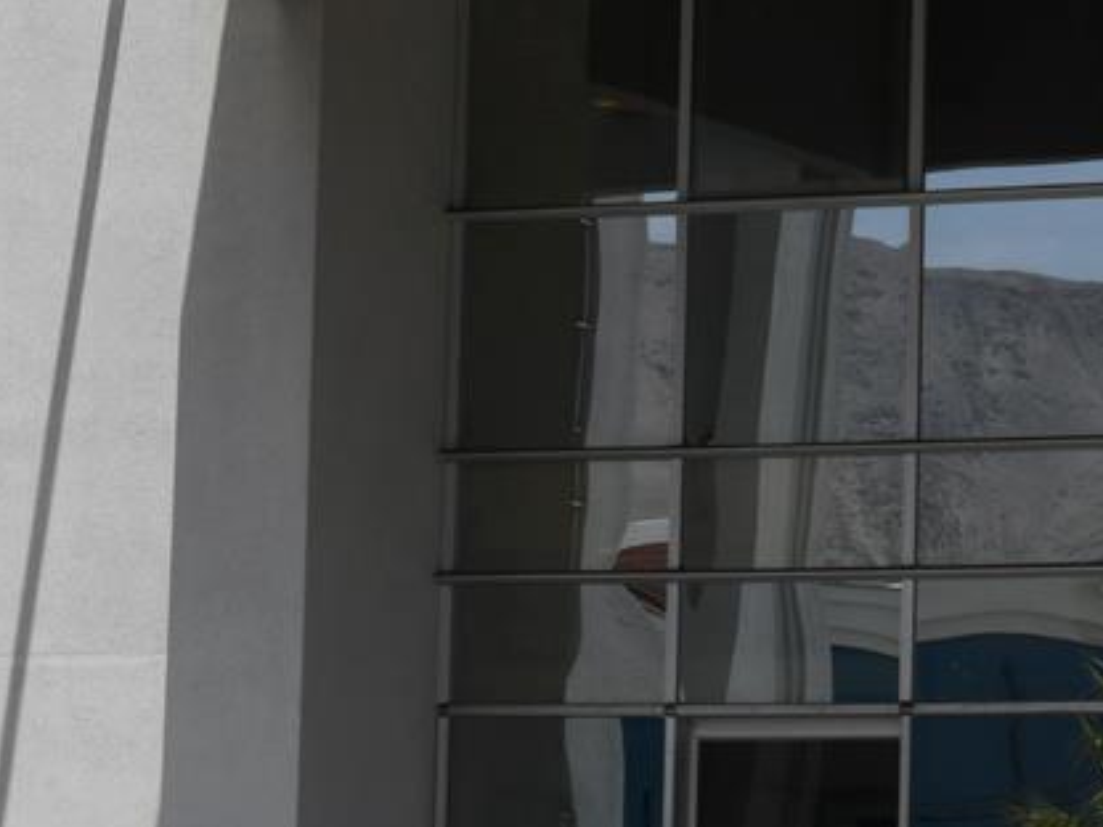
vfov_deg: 7.5
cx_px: 1212
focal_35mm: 197
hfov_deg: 9.9
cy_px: 432
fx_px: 6277
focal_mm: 55
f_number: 22
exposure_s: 1/250
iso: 400
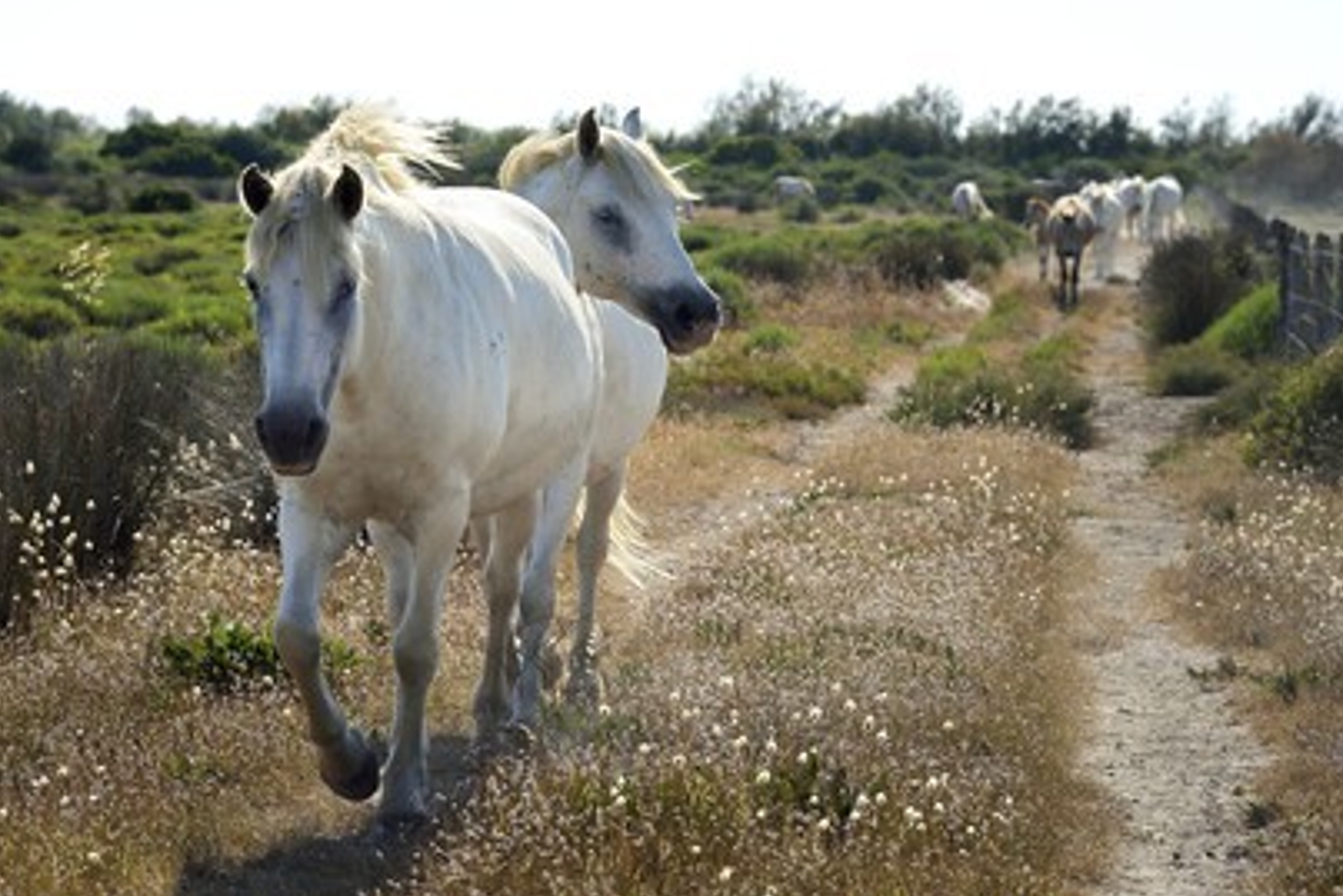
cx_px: 673
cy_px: 450
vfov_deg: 7.8
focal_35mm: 177
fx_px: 6605
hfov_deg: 11.6
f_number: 11
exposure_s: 1/500
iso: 200
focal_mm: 170
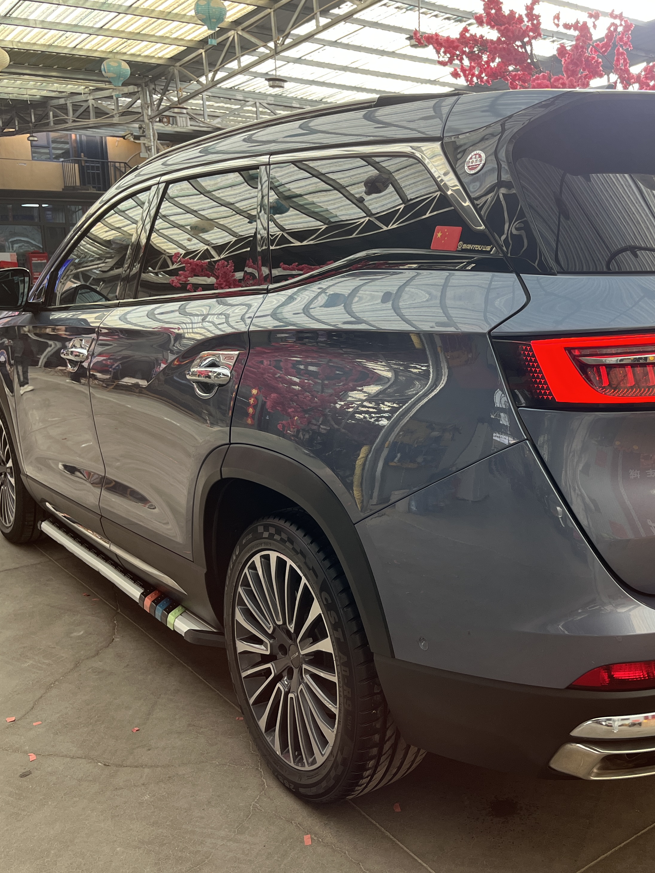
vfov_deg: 51.4
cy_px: 443
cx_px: 479
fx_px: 908
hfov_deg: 38.8
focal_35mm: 36
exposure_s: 1/121
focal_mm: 5.1
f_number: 1.6
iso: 80
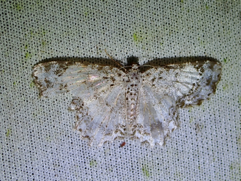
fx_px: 696
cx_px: 120
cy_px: 90
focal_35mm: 100
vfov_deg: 14.8
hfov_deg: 19.6
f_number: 6.3
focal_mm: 18
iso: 100
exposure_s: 1/500
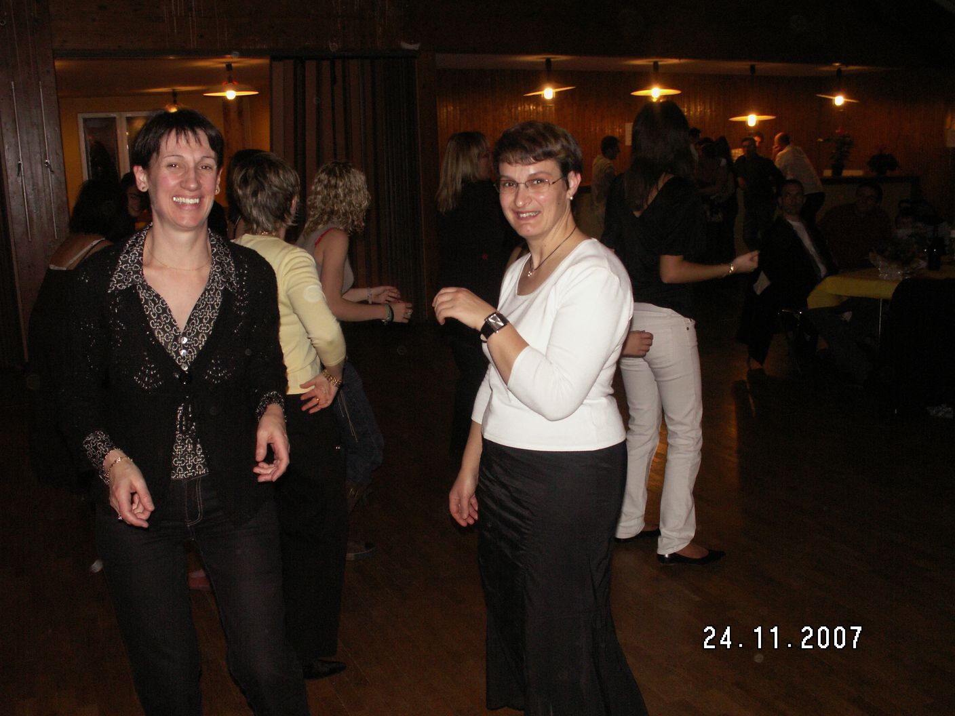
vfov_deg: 40.7
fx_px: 966
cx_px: 478
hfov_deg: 52.6
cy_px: 358
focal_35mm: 35
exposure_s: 1/40
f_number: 2.8
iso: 160
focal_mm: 5.86
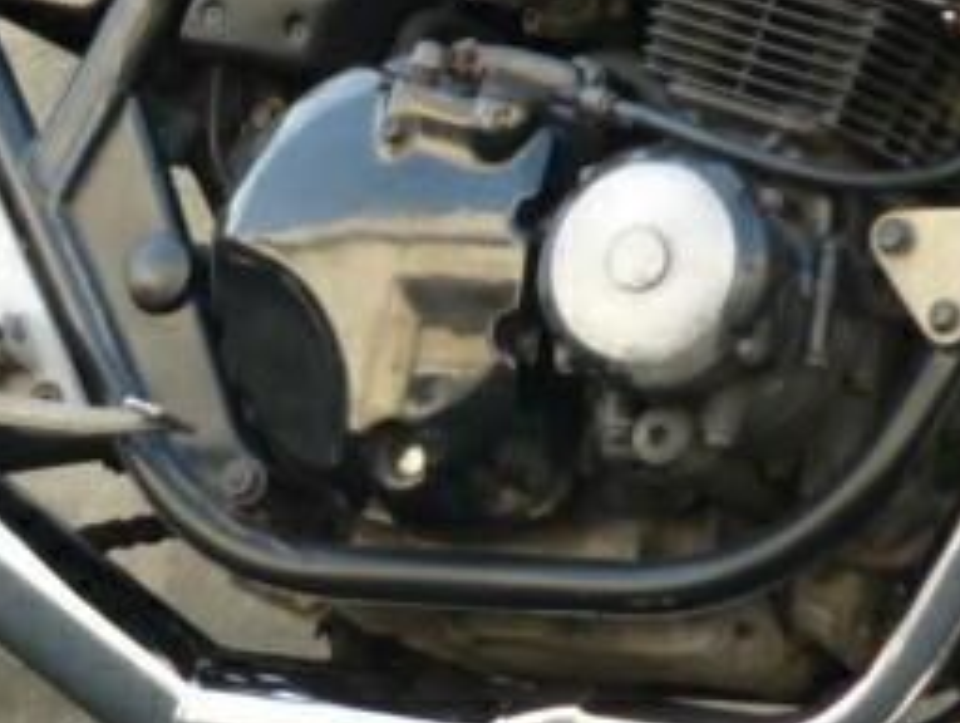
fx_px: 6471
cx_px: 211
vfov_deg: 6.4
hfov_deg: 8.5
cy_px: 218
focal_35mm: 233
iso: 100
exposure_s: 1/80
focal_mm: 9.6
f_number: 3.5
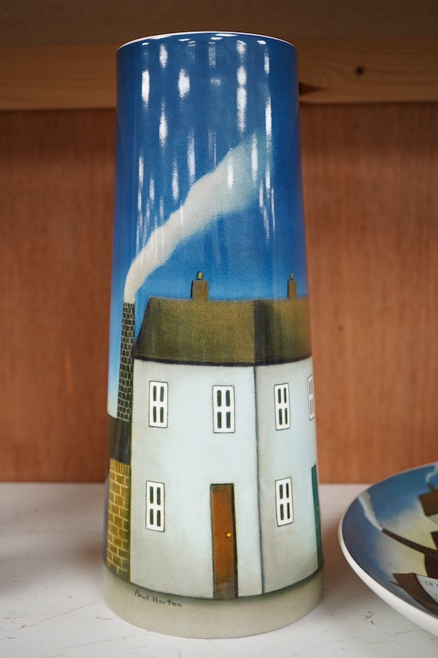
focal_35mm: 45
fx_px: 821
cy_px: 329
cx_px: 219
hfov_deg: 29.9
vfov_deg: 43.6
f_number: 6.3
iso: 1250
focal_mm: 30
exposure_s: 1/125
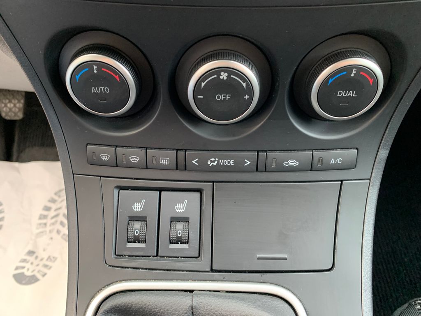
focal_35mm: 26
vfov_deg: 53.1
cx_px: 210
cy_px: 158
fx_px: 316
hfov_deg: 67.3
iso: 320
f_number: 1.8
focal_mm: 4.25
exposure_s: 1/60
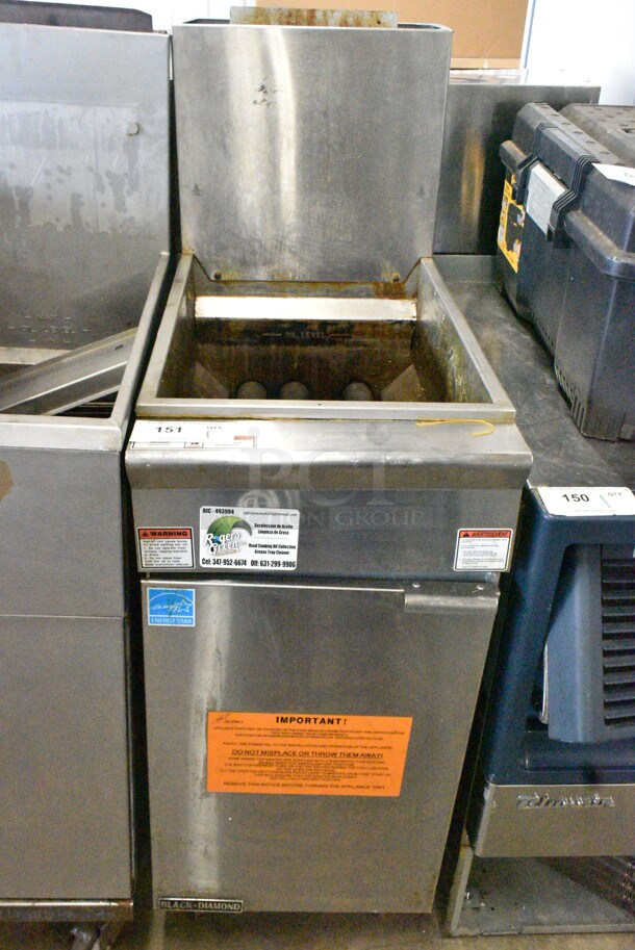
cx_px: 318
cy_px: 475
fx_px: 872
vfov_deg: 57.2
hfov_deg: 40.0
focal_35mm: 33
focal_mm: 22
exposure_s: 1/250
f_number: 9
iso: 25600
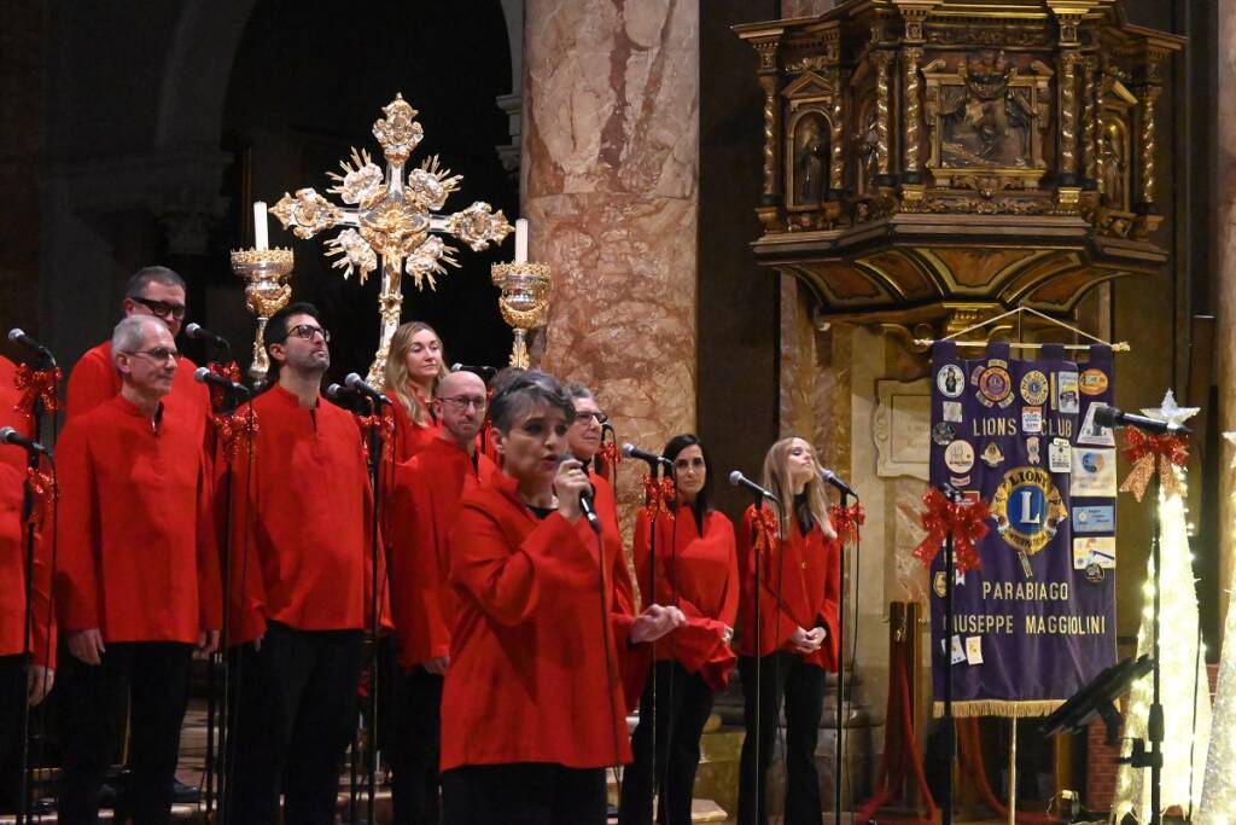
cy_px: 412
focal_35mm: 75
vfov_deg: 18.2
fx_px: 2575
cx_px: 618
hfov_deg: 27.0
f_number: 6.3
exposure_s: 1/40
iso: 12800
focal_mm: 50
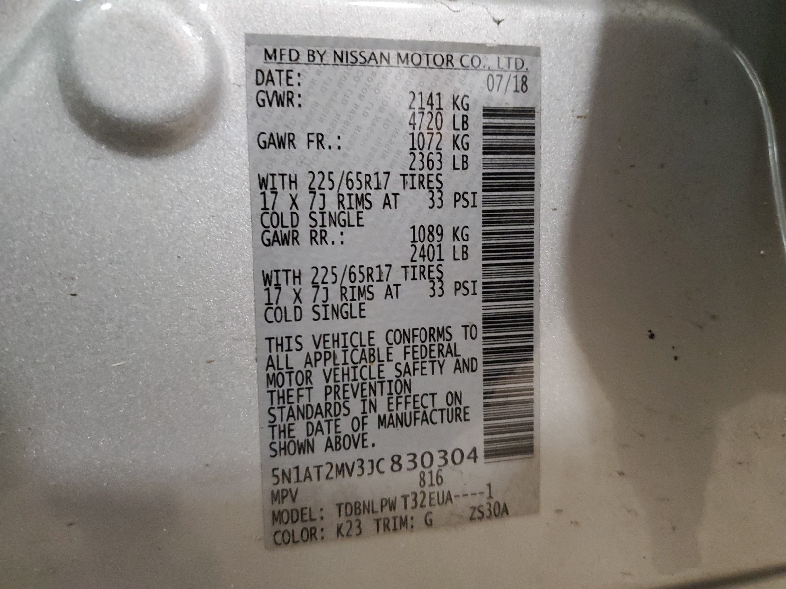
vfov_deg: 53.1
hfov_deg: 67.3
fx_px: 590
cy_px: 294
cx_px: 393
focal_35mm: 26
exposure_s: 1/17
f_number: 1.5
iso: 313
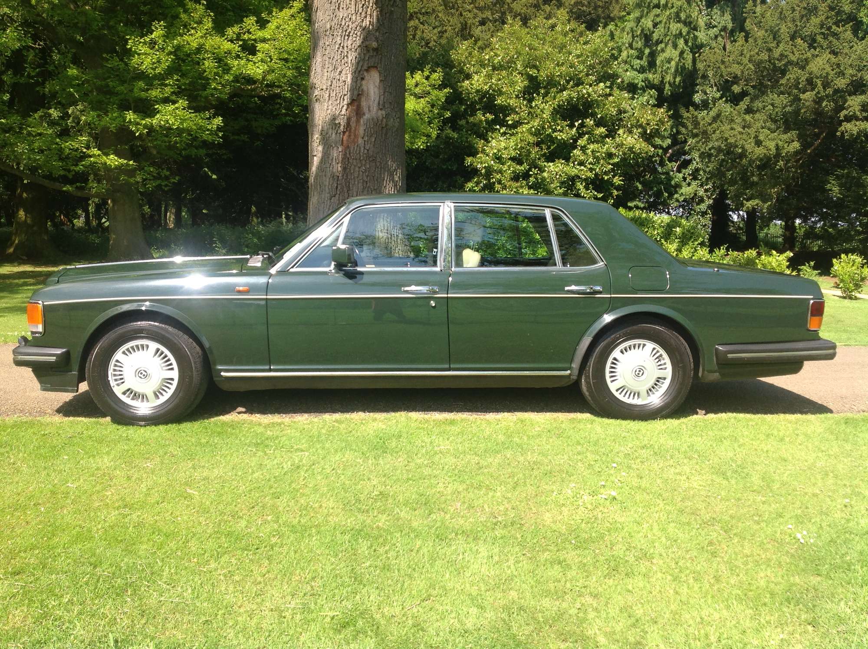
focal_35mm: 35
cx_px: 434
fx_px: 876
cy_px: 324
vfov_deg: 40.6
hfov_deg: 52.7
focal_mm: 4.28
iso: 50
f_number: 2.4
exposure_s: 1/581
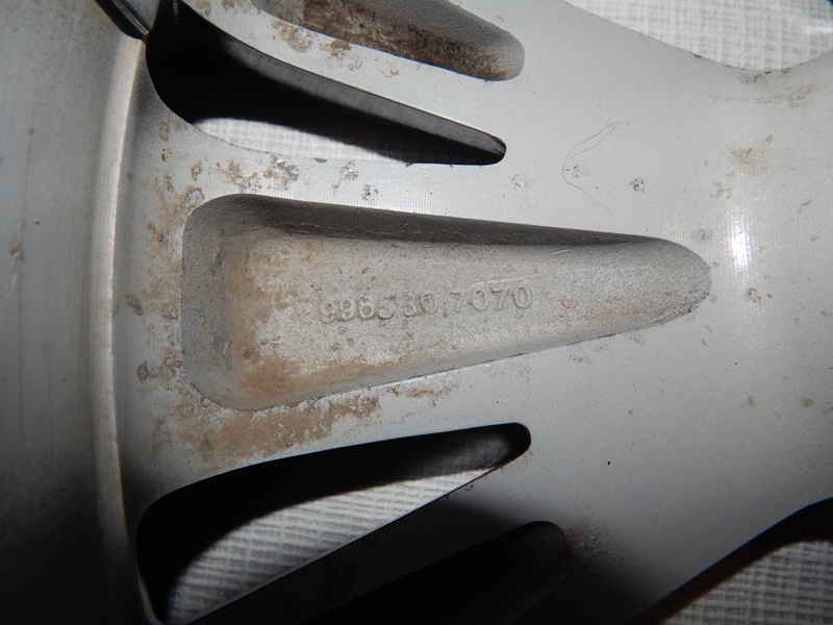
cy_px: 312
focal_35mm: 23
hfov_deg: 73.9
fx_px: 553
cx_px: 416
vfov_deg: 58.9
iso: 200
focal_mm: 4
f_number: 6
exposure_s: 1/30
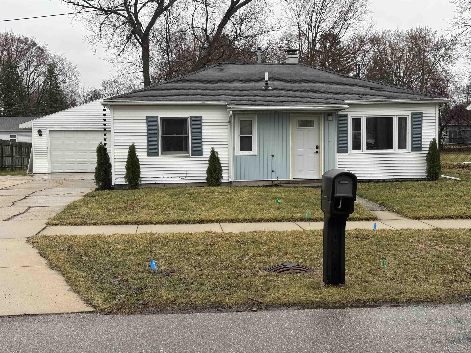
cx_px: 236
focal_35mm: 48
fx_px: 653
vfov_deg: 30.3
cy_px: 176
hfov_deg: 39.7
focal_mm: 6.76
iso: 64
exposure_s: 1/422
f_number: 1.78
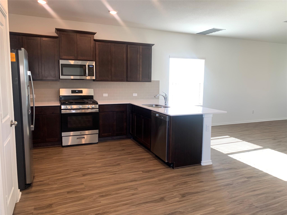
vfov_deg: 53.1
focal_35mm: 26
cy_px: 108
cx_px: 144
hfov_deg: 67.3
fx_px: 216
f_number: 1.8
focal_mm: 4.25
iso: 80
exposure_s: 1/120
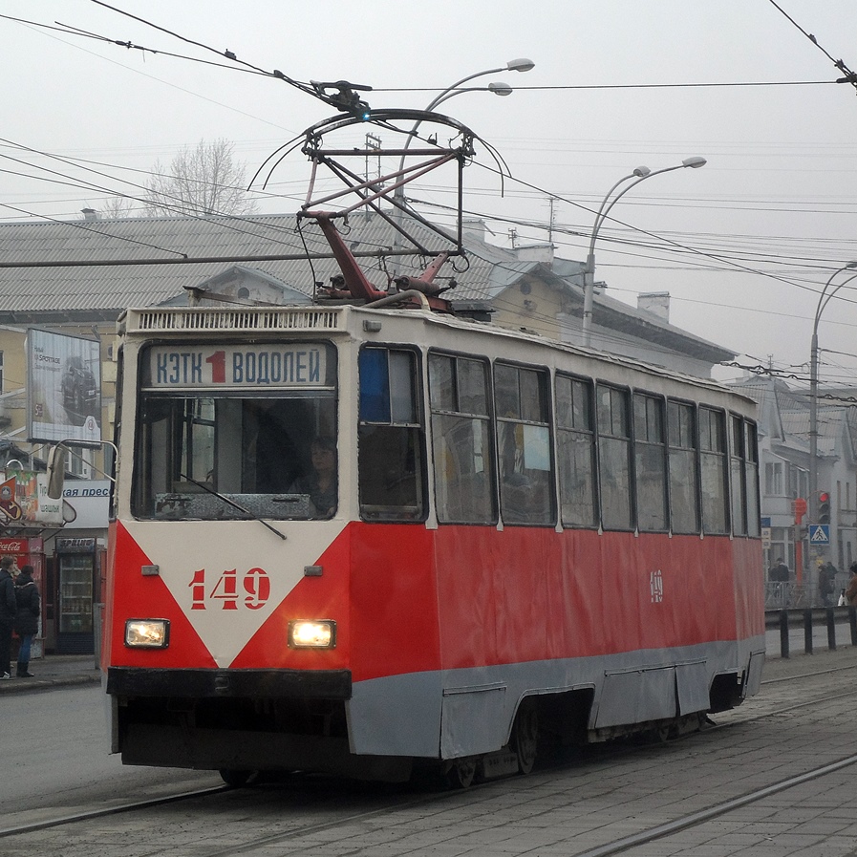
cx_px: 359
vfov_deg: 13.4
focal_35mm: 130
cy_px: 429
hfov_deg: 13.4
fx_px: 3641
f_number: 5.7
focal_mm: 19.8
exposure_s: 1/180
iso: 80
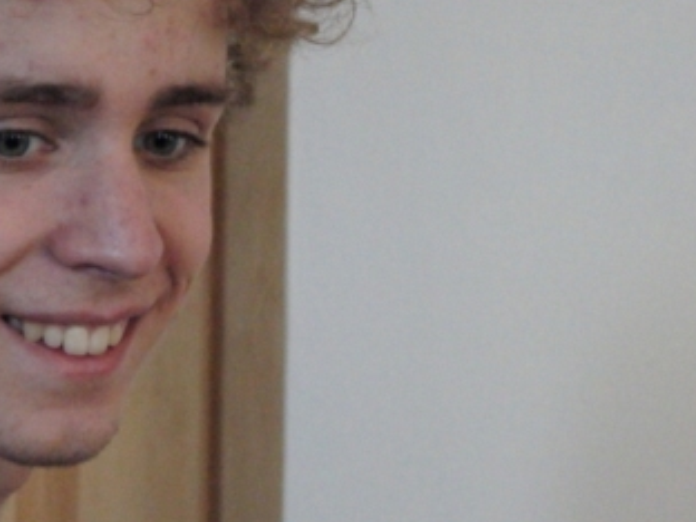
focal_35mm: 247
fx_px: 4966
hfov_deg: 8.0
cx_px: 199
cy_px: 118
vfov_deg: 6.0
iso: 800
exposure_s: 1/125
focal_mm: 21.8
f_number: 3.8
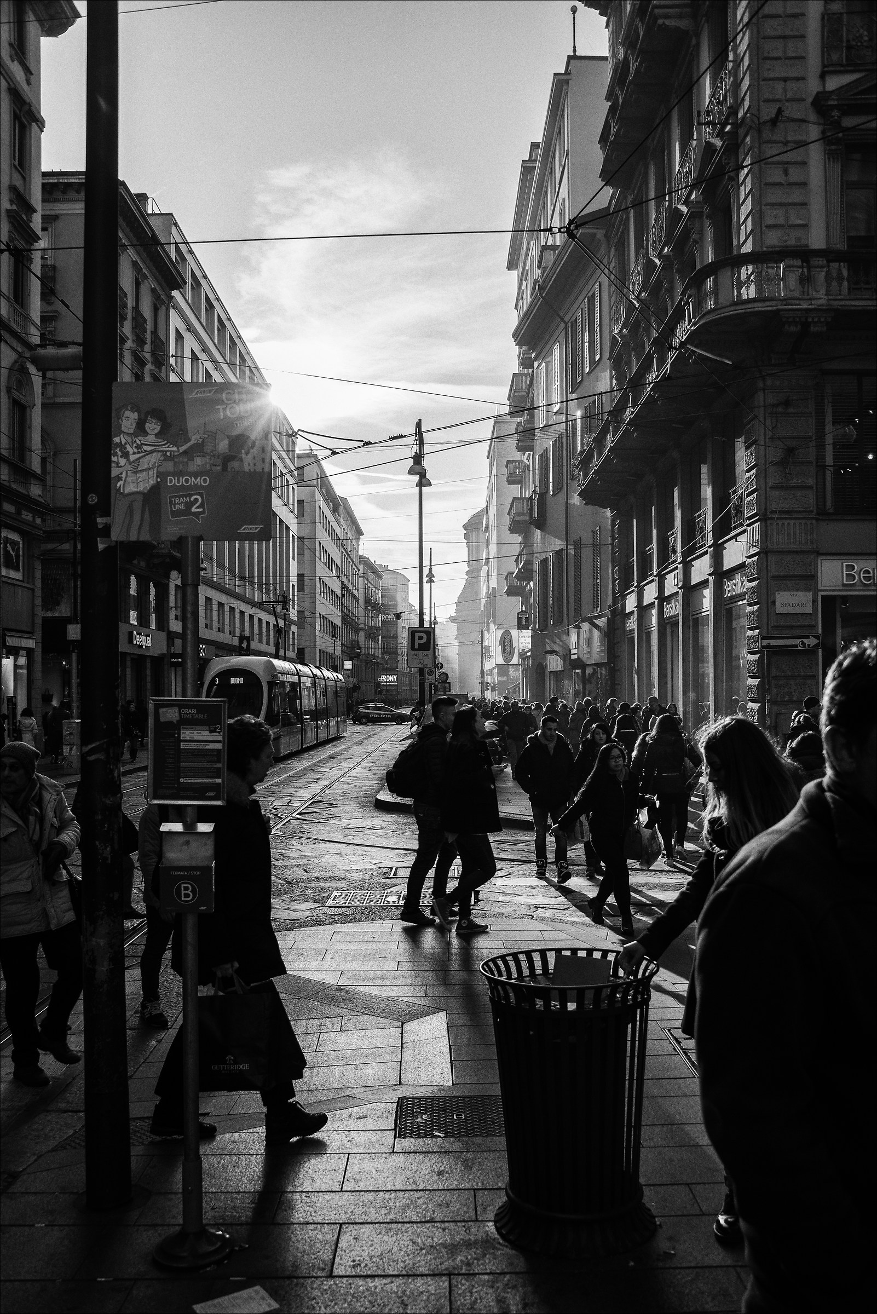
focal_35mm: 32
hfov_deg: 41.1
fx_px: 1168
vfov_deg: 58.7
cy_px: 657
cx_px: 438
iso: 100
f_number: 8
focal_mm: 32
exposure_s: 1/400
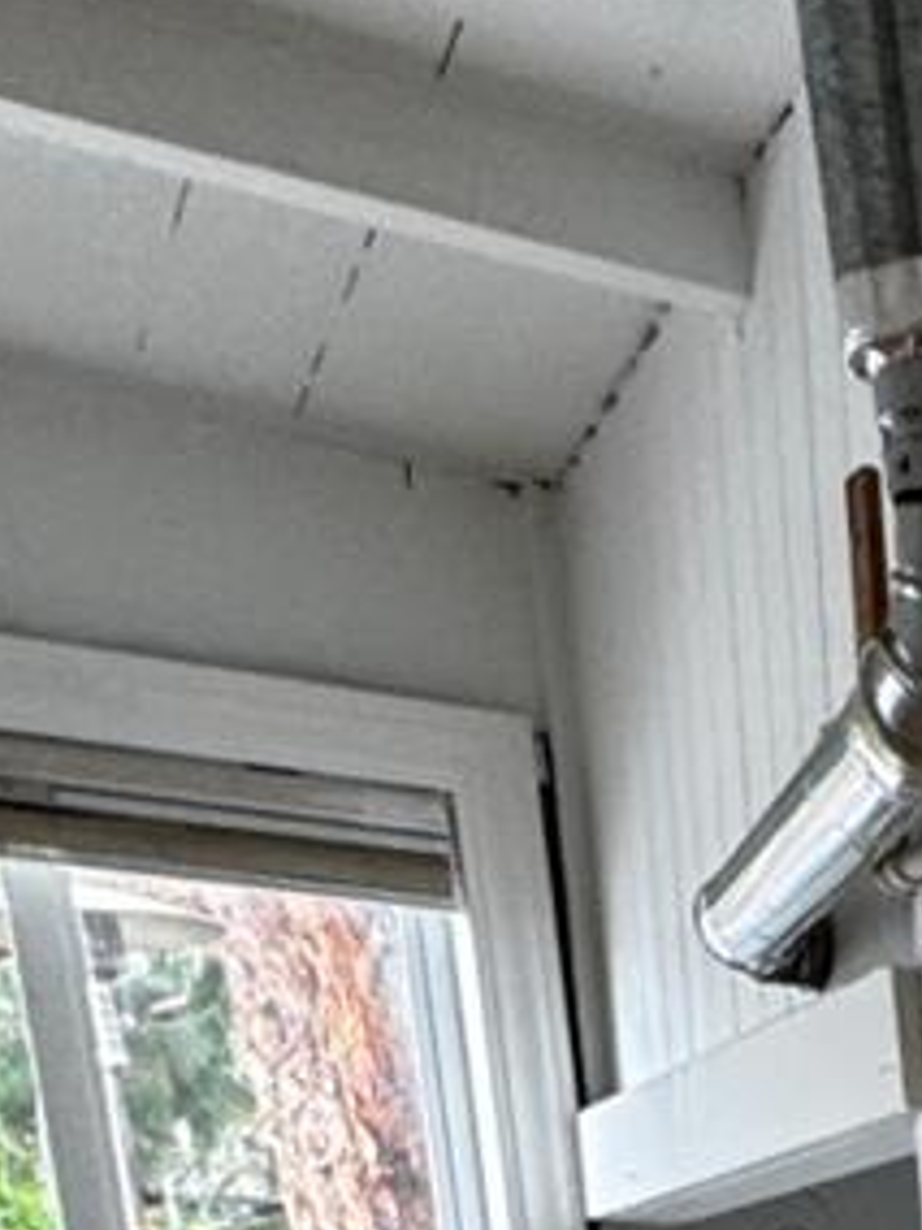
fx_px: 2628
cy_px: 2109
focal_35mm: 74
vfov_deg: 20.2
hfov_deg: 15.0
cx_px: 1998
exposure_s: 1/99
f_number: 2.2
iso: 125
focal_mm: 2.22
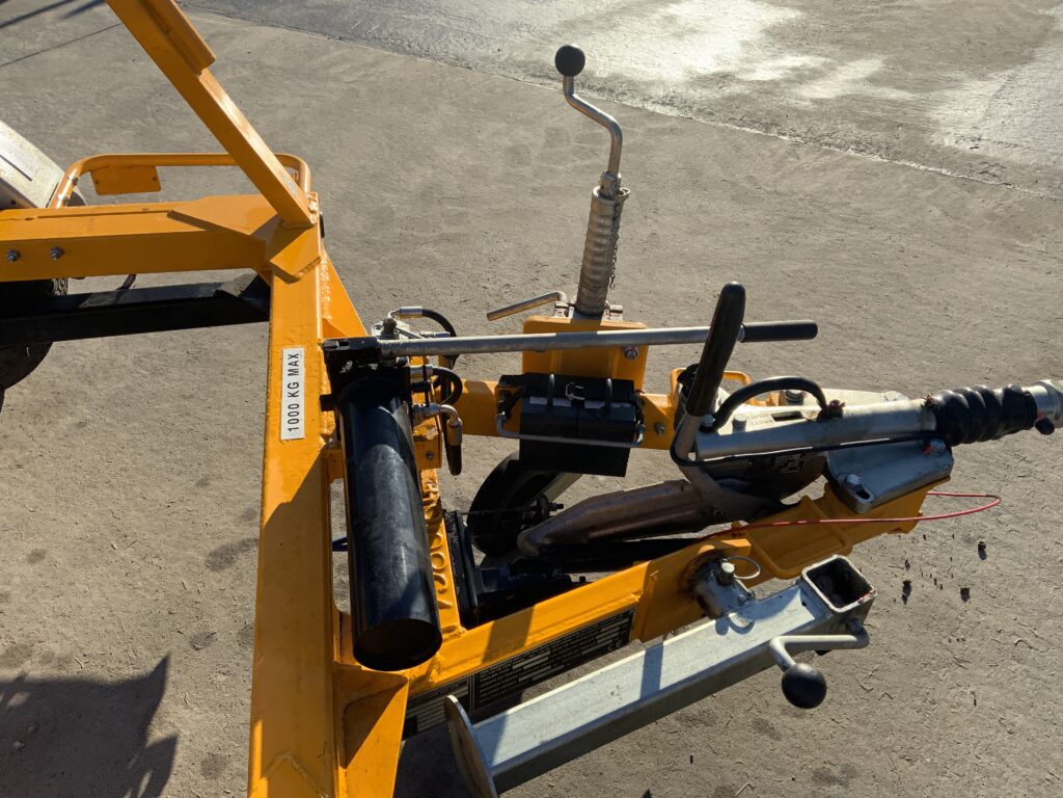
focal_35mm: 29
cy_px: 399
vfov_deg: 48.2
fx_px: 891
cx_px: 532
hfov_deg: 61.7
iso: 16
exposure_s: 1/1342
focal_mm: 3
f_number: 1.8
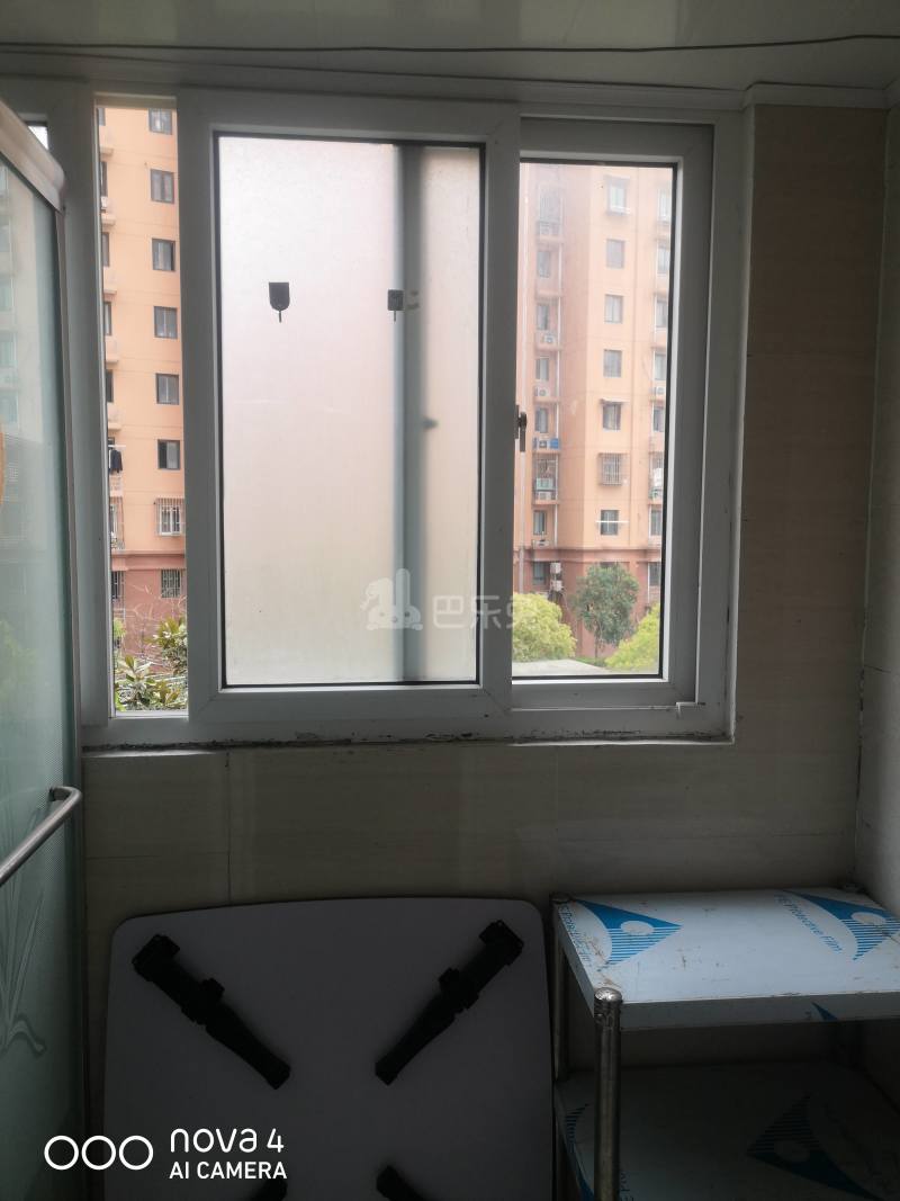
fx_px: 901
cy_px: 600
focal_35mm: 26
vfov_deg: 67.3
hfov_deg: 53.1
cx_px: 450
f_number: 1.8
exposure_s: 1/100
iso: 50
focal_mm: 4.75
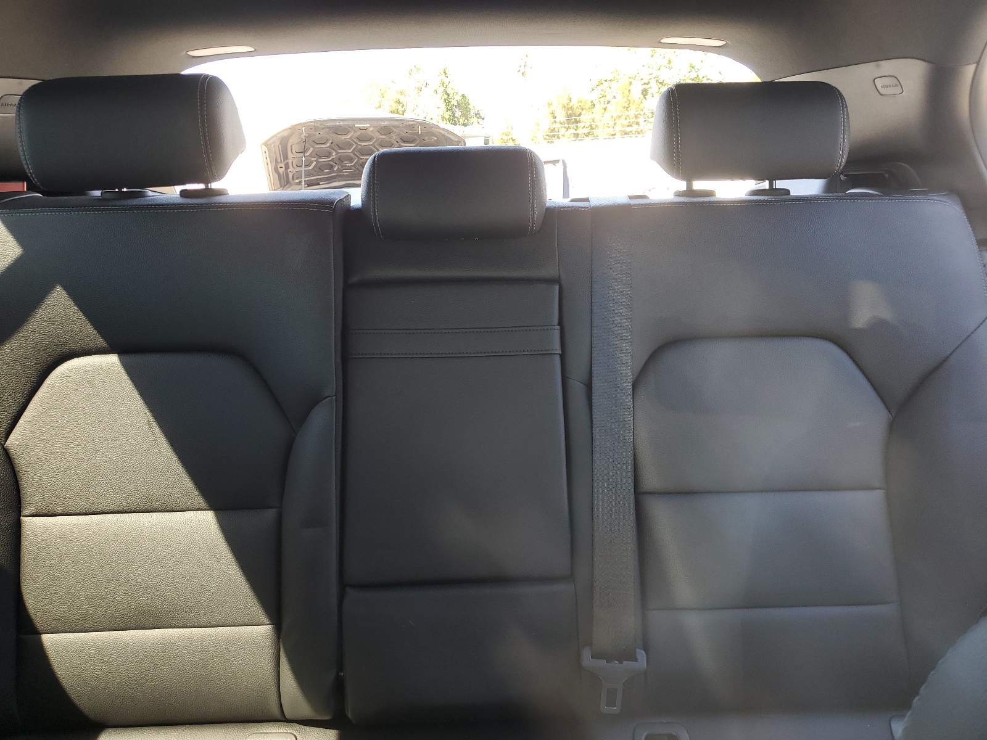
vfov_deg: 53.1
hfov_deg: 67.3
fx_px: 741
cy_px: 370
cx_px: 494
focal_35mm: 26
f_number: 1.5
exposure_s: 1/128
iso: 50
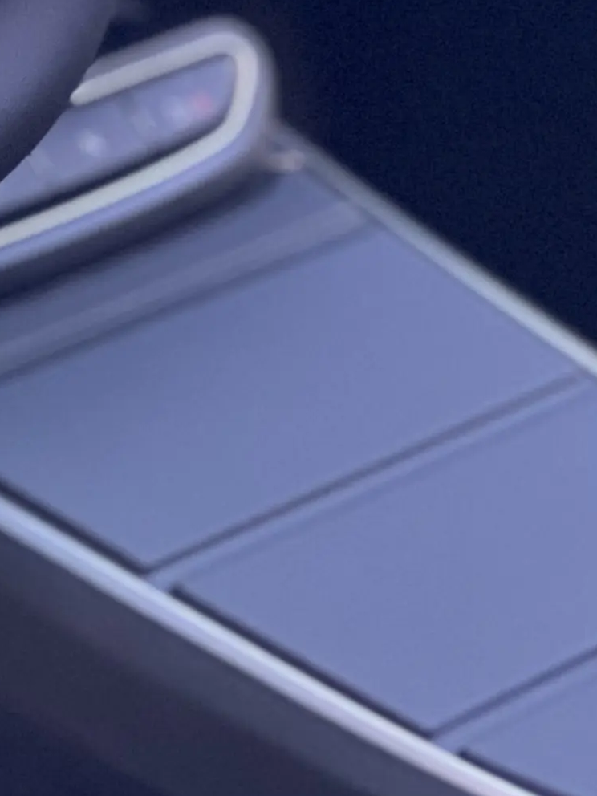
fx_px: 7197
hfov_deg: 4.7
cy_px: -618
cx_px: -587
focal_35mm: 313
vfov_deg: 6.2
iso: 400
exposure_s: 1/34
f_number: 2.8
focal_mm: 9
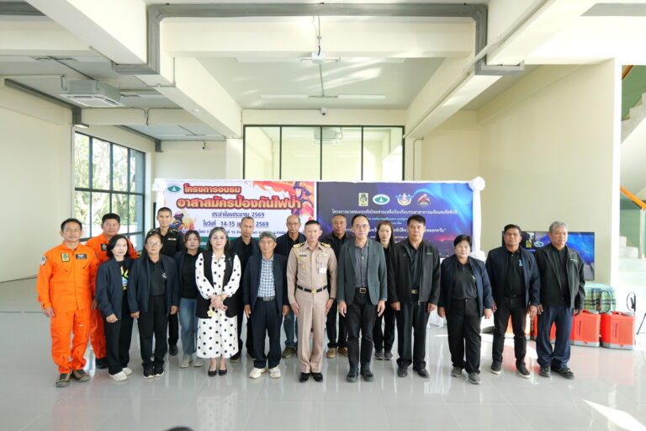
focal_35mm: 20
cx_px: 323
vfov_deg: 61.9
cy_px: 216
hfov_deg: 84.0
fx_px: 359
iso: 6400
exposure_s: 1/2000
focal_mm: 20
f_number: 3.5
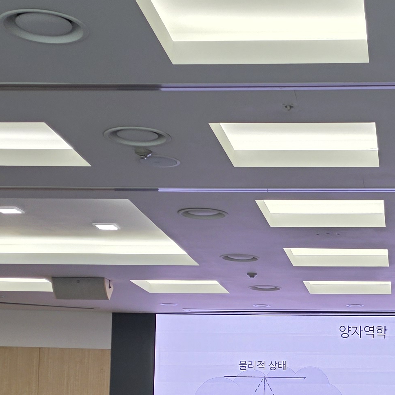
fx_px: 1084
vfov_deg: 20.1
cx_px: 325
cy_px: 373
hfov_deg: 20.4
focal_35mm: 84
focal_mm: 6.5
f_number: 1.4
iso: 16
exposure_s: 1/120
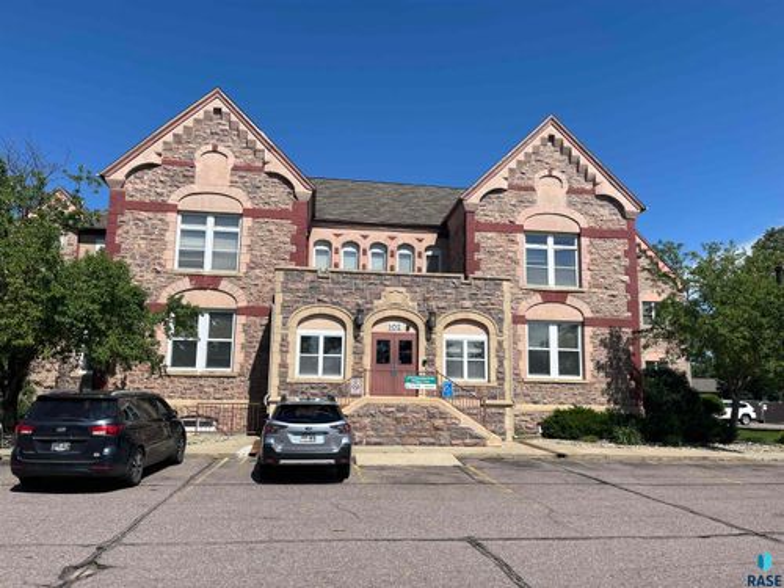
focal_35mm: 26
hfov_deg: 67.3
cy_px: 294
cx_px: 392
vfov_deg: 53.1
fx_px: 589
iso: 50
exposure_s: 1/4651
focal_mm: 5.1
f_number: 1.6
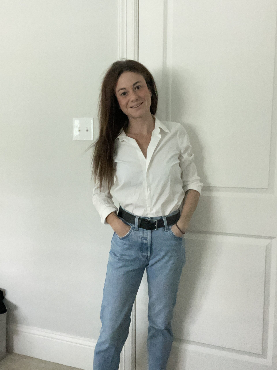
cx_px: 138
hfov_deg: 46.8
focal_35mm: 30
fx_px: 320
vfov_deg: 60.0
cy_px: 185
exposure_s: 1/15
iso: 800
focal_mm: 2.71
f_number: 2.2
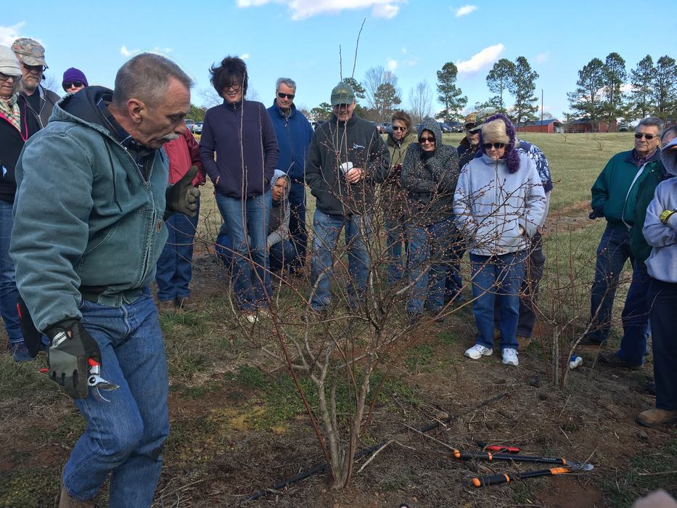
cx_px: 338
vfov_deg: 48.2
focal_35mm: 29
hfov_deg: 61.7
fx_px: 567
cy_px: 254
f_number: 2.2
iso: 25
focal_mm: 4.15
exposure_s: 1/439
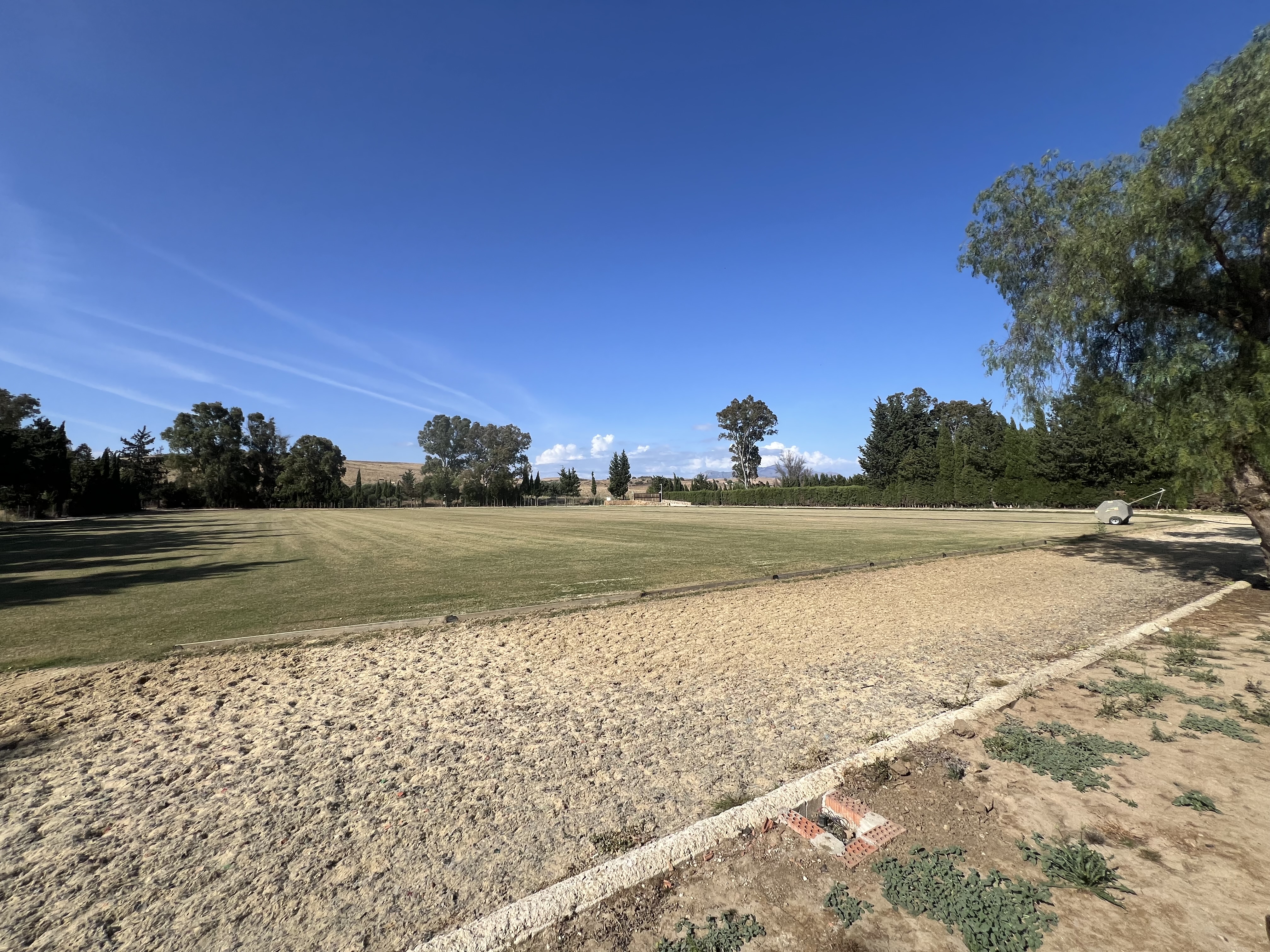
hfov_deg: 106.2
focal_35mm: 13
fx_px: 477
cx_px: 635
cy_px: 476
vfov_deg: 89.9
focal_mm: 1.57
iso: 32
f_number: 1.8
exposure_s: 1/2222
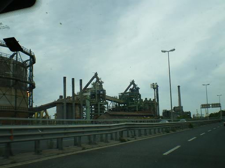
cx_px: 112
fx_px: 247
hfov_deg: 49.0
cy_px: 84
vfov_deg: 37.6
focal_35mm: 38
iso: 64
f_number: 4.6
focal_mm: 6.3
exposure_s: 1/250
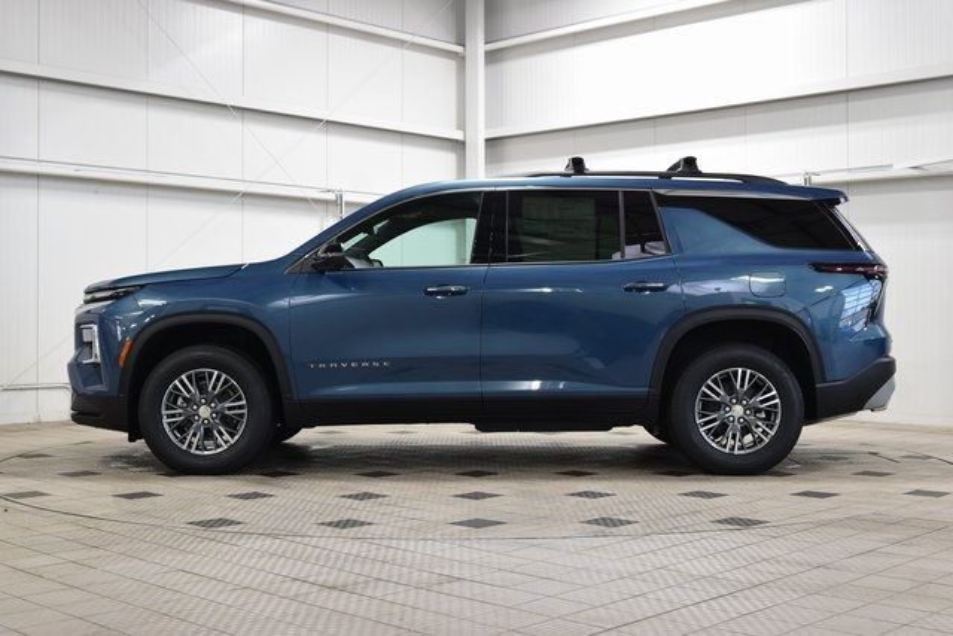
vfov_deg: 28.1
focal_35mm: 48
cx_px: 476
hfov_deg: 41.1
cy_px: 318
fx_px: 1271
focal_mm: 32
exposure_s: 1/15
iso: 500
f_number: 6.3
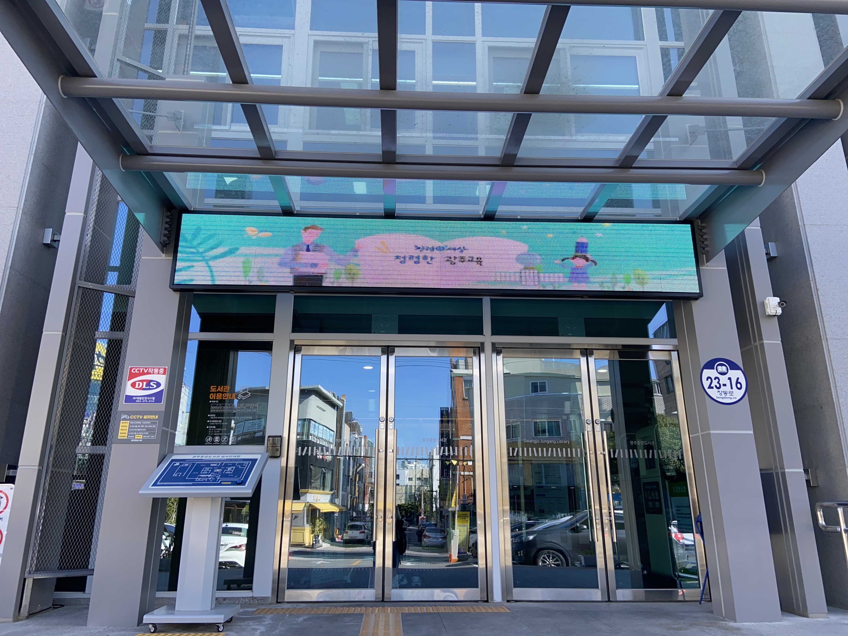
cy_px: 318
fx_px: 637
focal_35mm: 26
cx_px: 424
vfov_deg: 53.1
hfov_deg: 67.3
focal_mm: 4.25
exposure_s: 1/519
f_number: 1.8
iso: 32
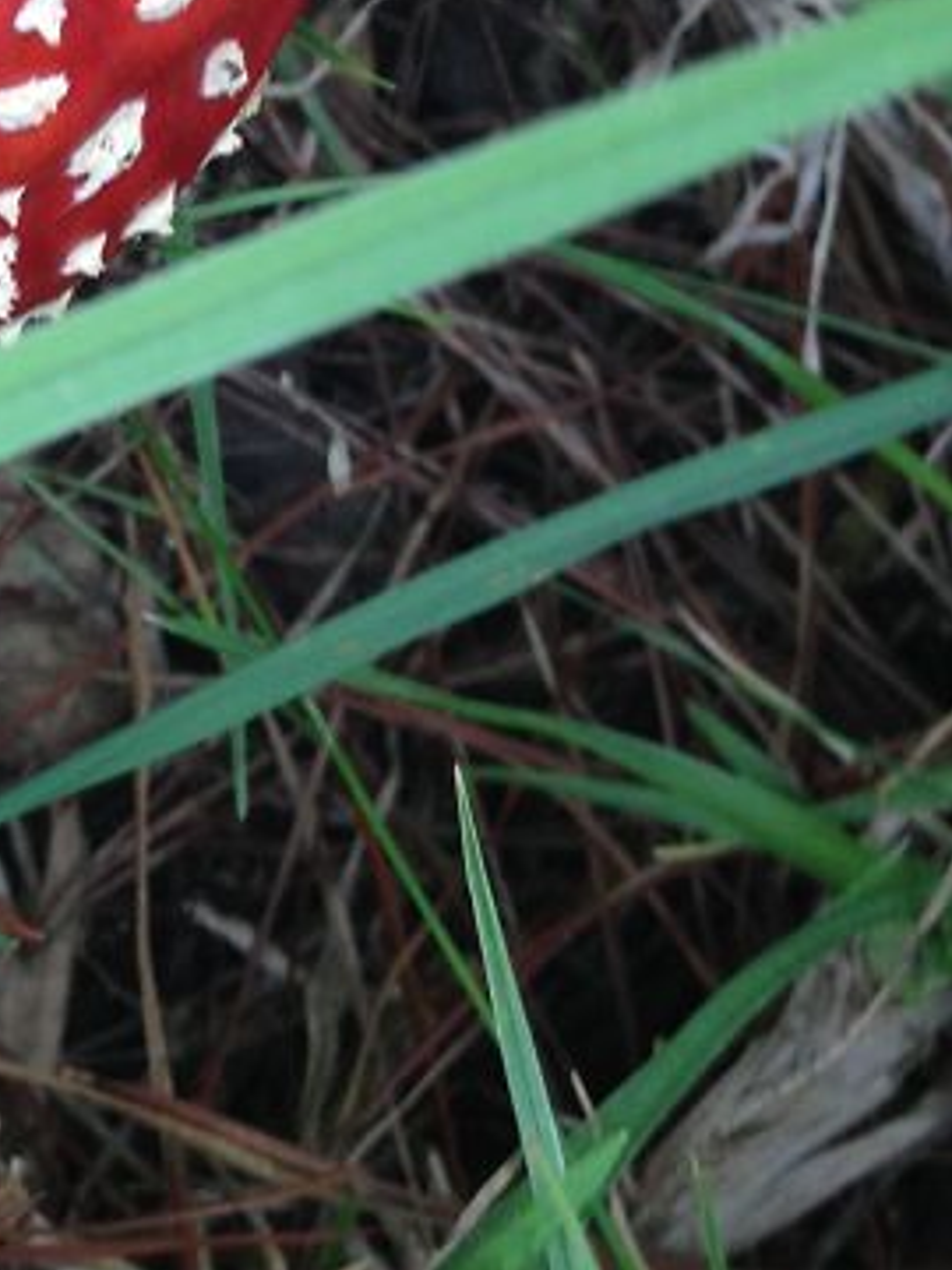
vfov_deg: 16.5
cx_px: -254
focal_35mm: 114
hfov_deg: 12.6
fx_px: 4180
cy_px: -270
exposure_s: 1/60
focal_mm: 4.28
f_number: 2.4
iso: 50
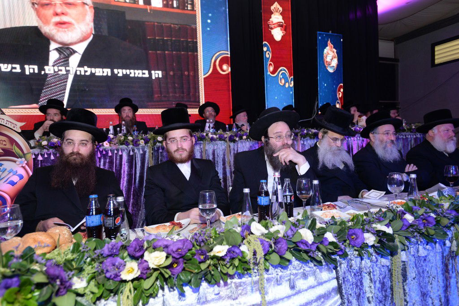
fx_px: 281
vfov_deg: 57.2
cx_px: 230
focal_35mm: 22
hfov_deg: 78.6
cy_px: 153
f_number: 3.5
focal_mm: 22
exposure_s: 1/60
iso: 1000
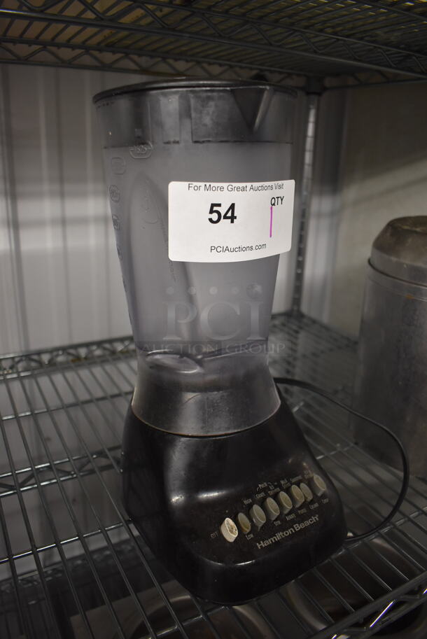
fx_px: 480
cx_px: 214
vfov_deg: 67.3
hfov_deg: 48.0
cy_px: 320
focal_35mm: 27
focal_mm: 18
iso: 1100
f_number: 3.5
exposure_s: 1/125
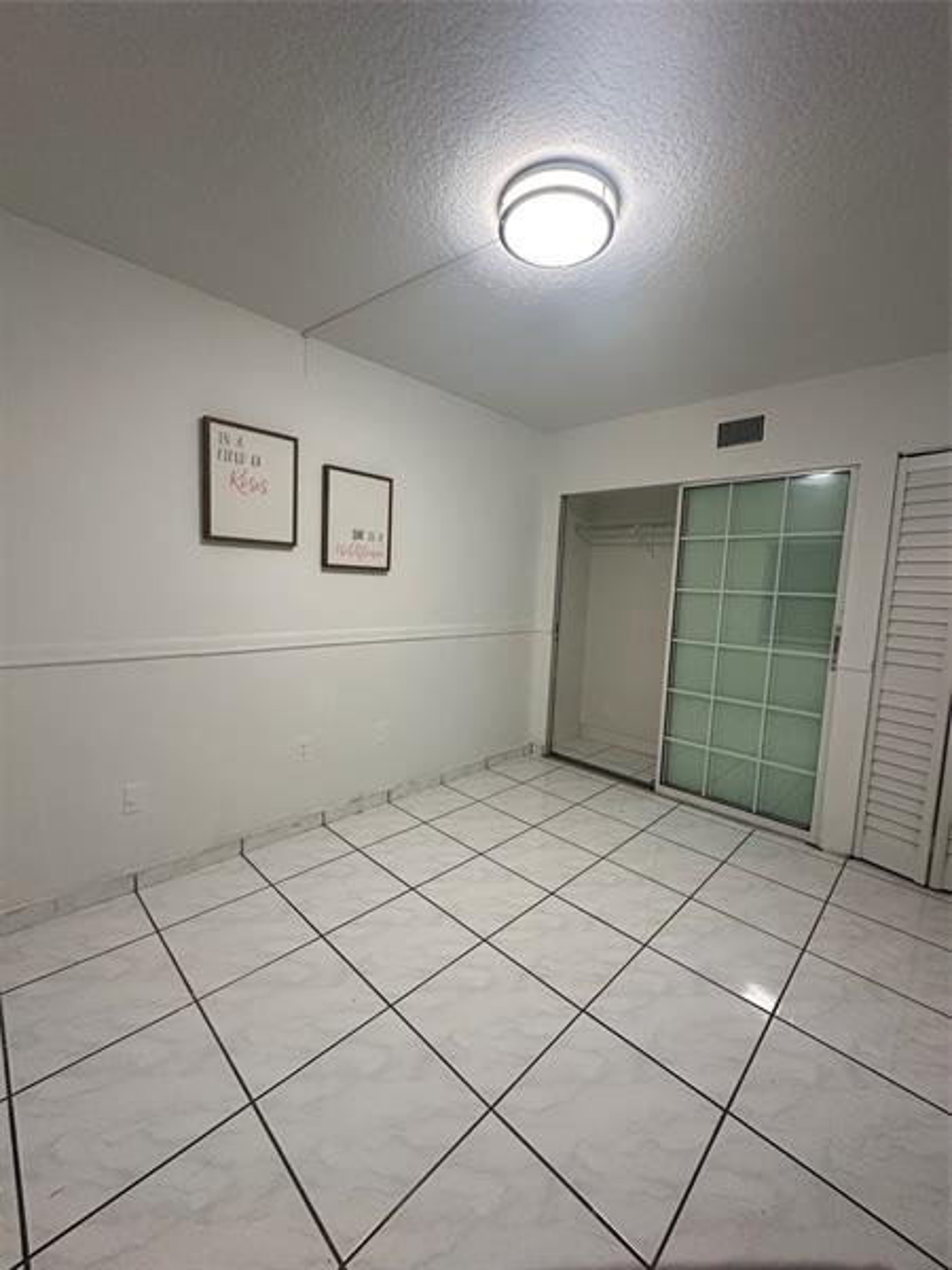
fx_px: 513
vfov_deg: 102.1
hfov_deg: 85.7
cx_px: 476
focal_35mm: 14
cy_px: 635
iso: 250
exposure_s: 1/120
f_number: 2.2
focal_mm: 2.22
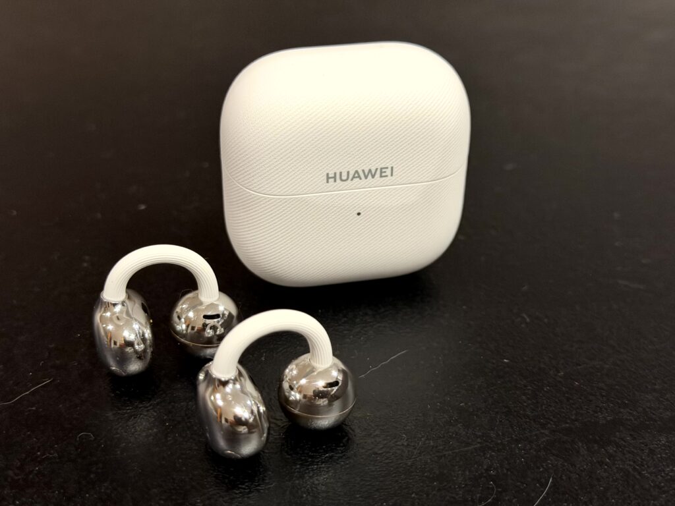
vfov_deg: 30.3
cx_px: 338
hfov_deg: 39.7
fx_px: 936
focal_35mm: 48
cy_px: 253
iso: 400
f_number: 1.78
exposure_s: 1/33
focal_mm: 6.76
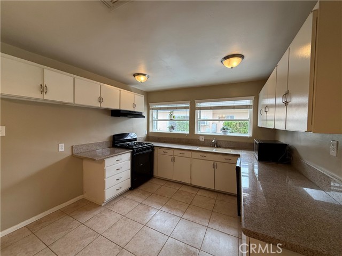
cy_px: 128
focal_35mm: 14
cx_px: 171
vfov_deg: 85.7
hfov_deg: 102.1
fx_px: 138
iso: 80
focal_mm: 2.22
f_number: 2.2
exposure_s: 1/120
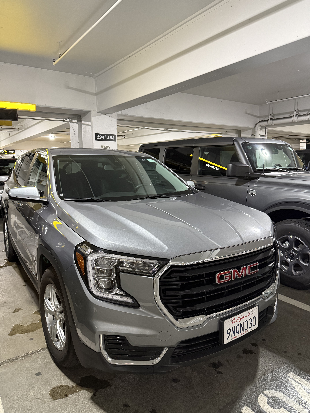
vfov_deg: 71.6
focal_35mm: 24
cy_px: 206
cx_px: 155
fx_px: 287
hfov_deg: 56.8
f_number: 1.78
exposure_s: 1/60
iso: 640
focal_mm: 6.76
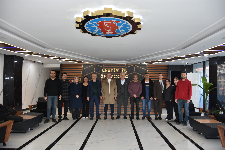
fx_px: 169
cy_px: 75
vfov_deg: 48.0
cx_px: 112
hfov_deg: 67.4
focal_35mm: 27
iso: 400
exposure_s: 1/100
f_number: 3.5
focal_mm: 18
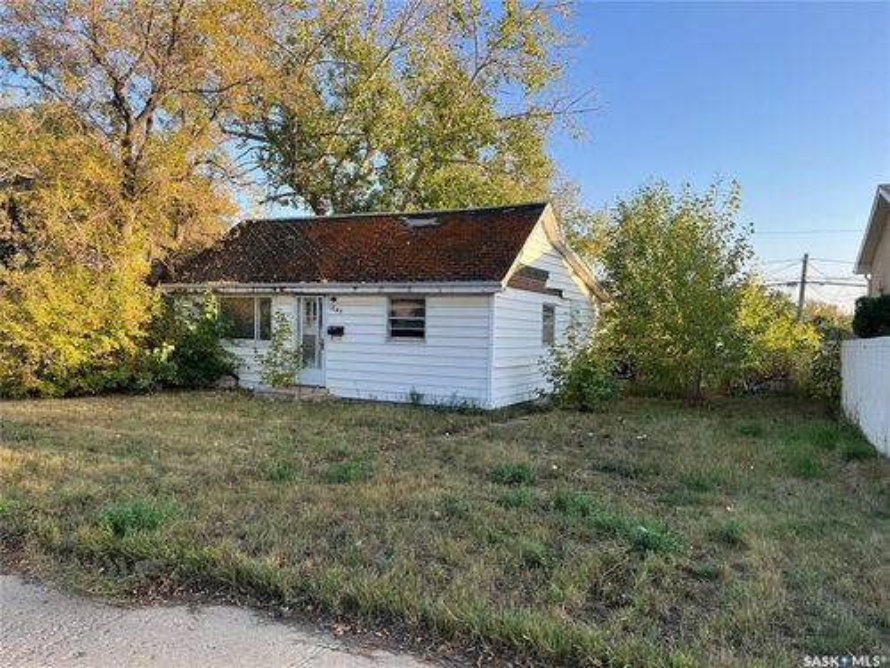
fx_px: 668
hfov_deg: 67.3
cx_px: 445
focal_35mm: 26
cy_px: 334
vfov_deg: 53.1
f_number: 1.6
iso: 50
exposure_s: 1/845
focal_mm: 5.1
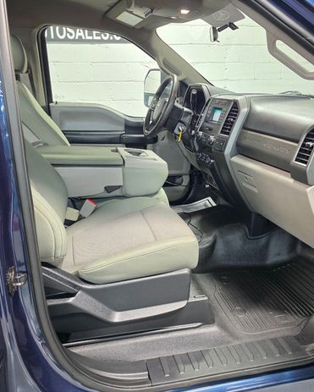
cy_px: 202
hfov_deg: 47.1
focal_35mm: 31
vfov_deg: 57.1
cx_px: 169
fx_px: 360
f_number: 1.7
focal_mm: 6.3
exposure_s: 1/120
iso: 1000
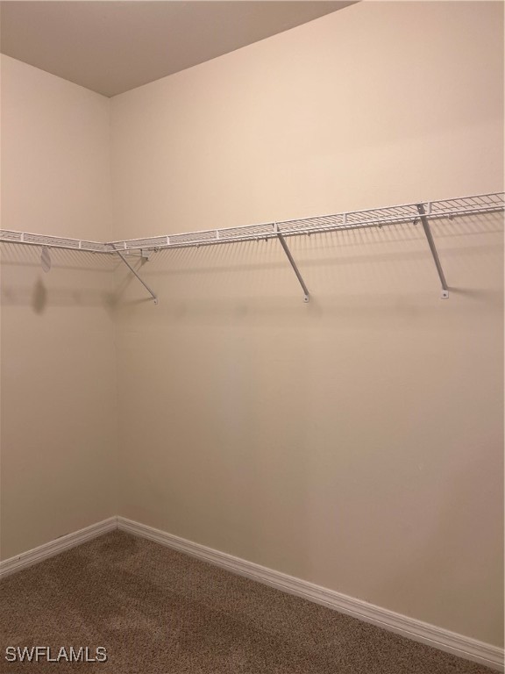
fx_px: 506
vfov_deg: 67.3
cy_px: 337
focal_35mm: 26
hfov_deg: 53.1
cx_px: 252
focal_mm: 5.7
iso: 125
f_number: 1.5
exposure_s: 1/120
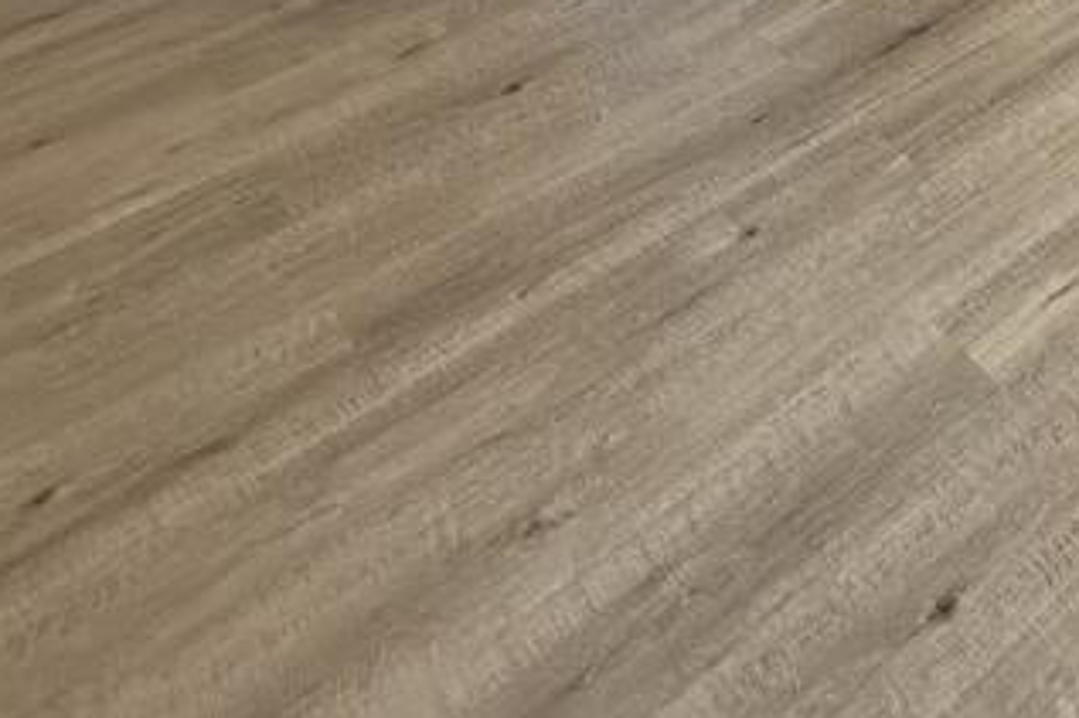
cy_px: -585
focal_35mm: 47
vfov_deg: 20.2
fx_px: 1408
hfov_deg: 33.5
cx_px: 1317
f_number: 2.2
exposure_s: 1/99
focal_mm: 2.22
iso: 100
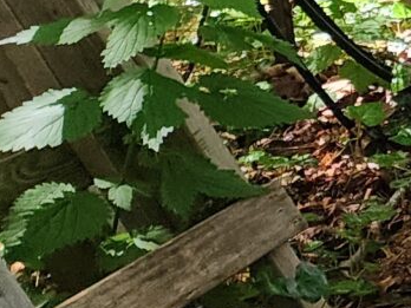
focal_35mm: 169
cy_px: -64
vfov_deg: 8.7
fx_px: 2007
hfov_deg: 8.3
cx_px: 1508
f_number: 1.8
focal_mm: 6.4
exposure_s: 1/180
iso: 125
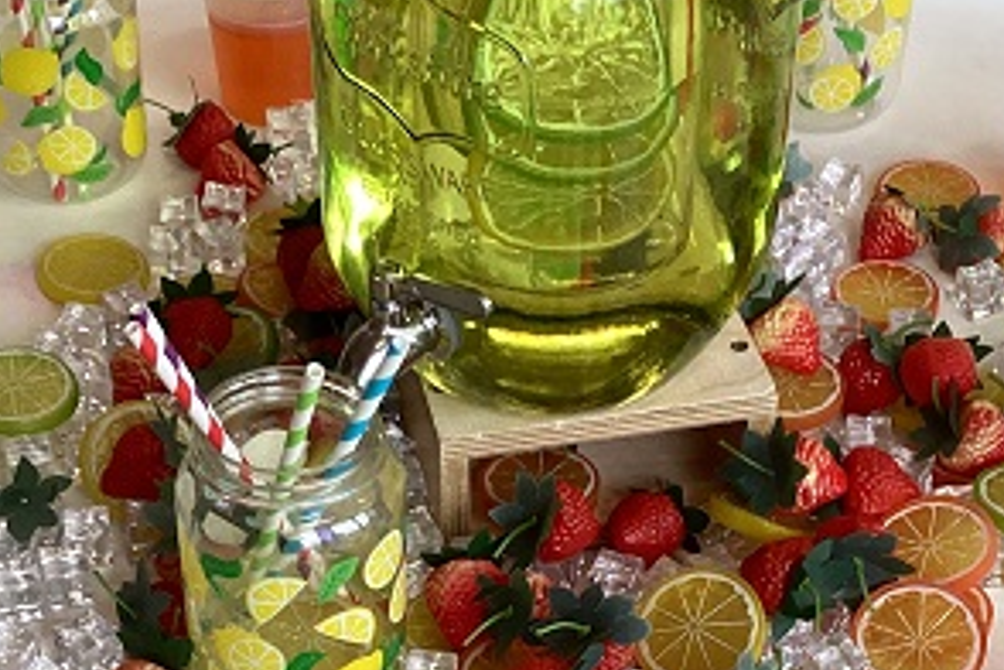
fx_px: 2036
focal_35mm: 73
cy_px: 602
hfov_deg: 27.7
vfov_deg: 18.4
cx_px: 522
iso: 125
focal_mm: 3.3
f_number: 2.4
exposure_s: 1/60
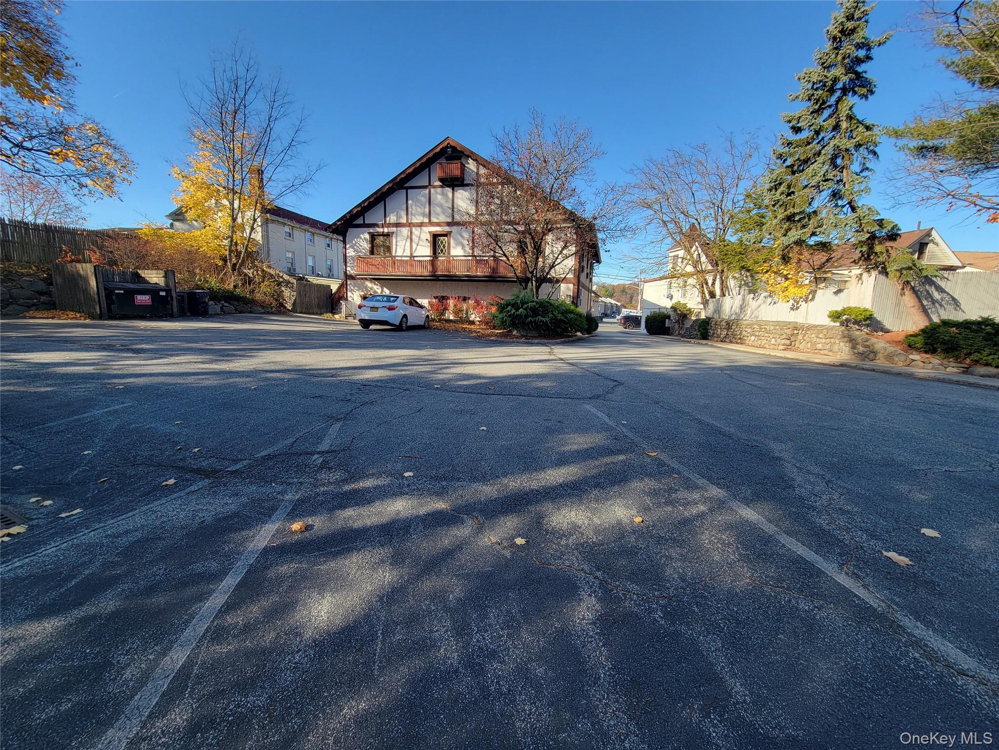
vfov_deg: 89.9
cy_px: 375
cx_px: 500
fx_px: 375
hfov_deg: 106.2
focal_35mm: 13
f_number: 2.2
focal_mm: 2.2
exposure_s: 1/481
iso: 50
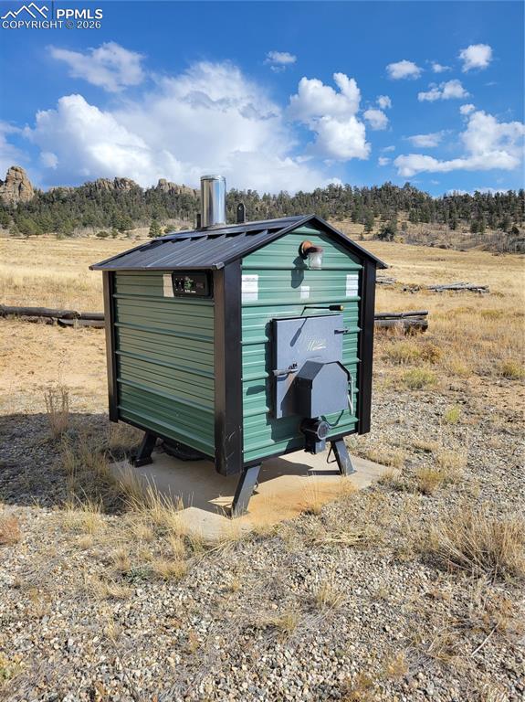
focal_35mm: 26
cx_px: 262
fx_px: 526
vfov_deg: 67.3
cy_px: 351
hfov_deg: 53.0
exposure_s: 1/2321
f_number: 1.8
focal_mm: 5.4
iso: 40
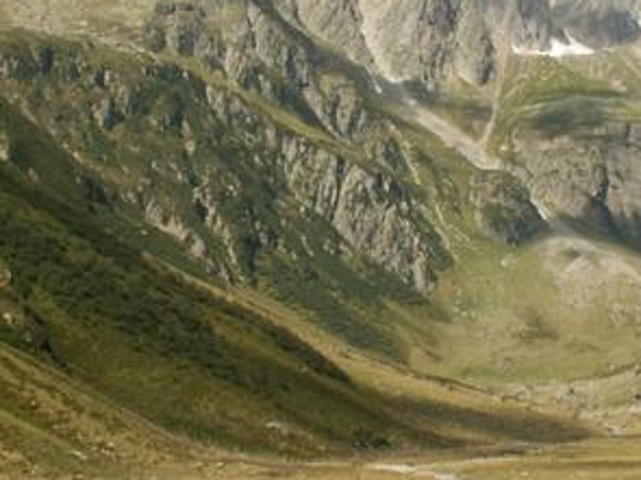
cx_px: 348
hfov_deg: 25.7
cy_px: 185
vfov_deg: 19.3
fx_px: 1407
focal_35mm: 76
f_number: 8
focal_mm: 5.86
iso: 50
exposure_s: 1/125
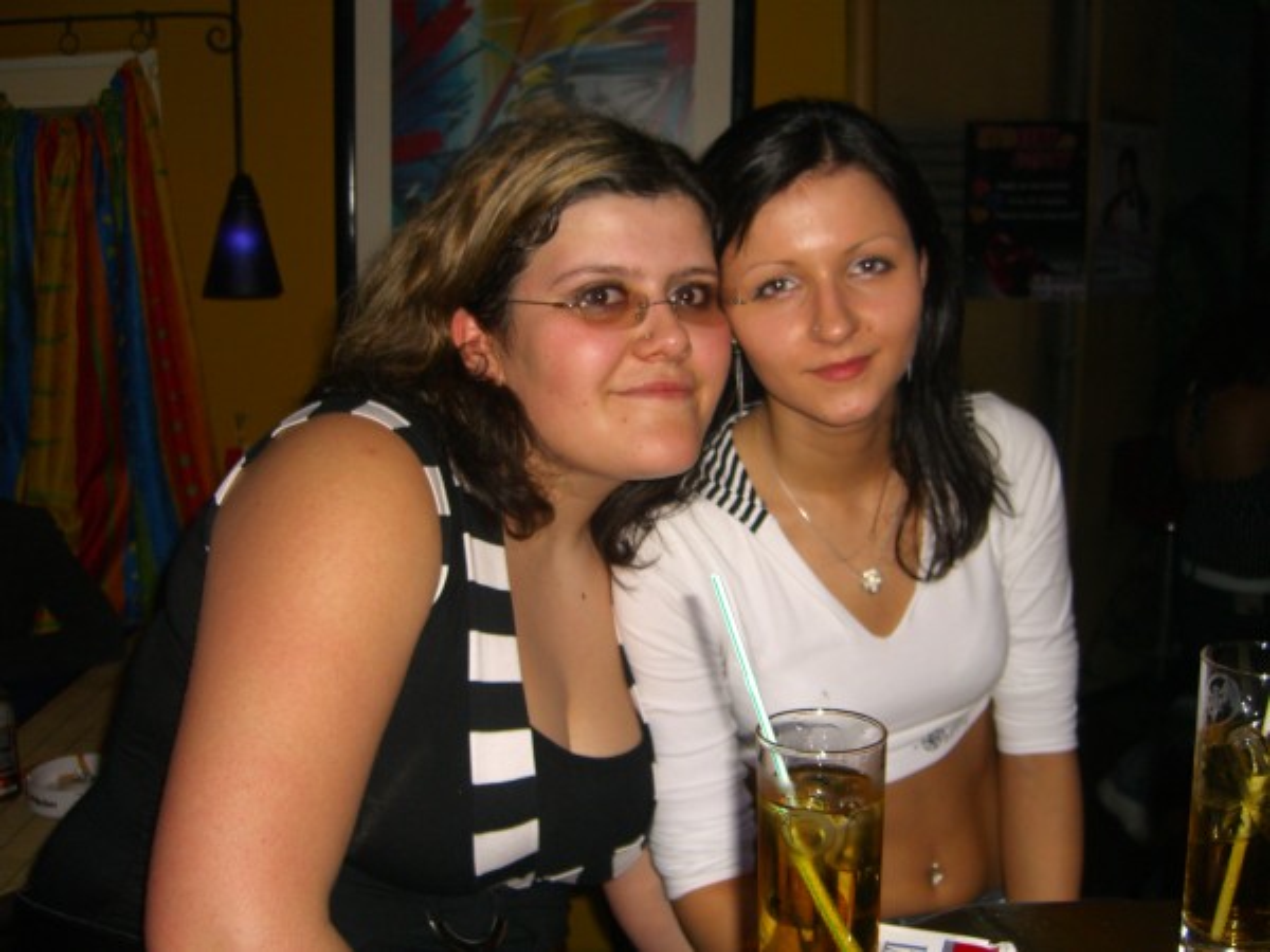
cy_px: 476
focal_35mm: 38
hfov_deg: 49.0
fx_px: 1394
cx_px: 635
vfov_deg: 37.7
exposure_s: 1/60
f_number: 2.8
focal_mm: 7.9
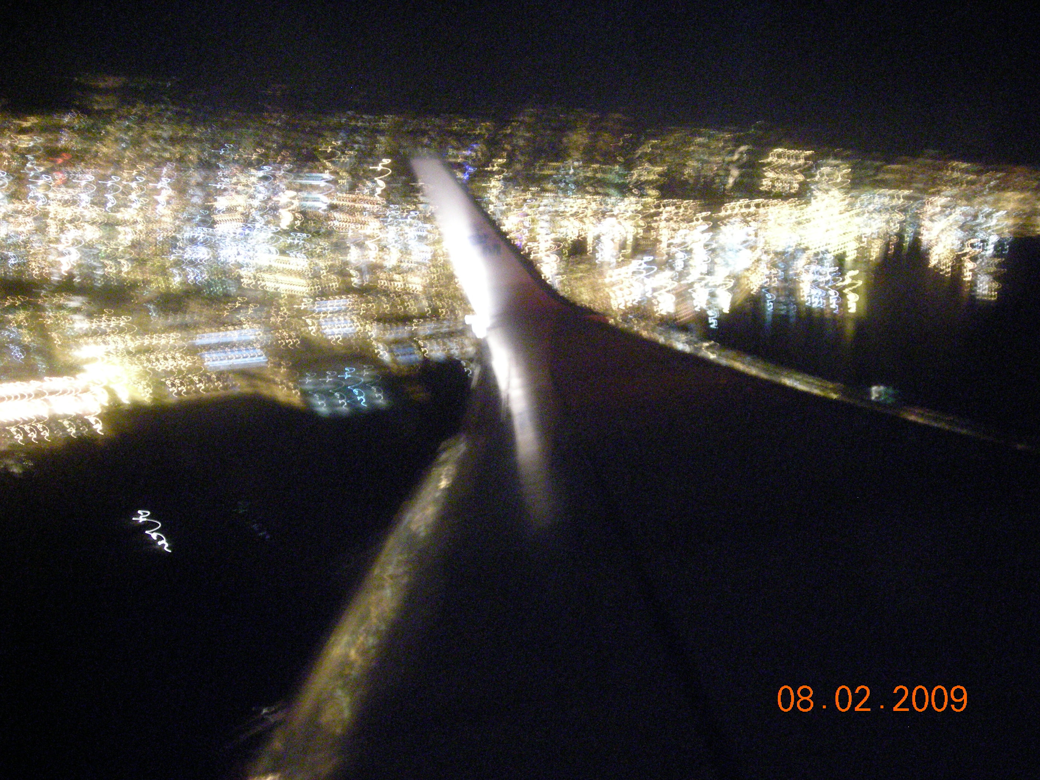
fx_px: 1142
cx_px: 520
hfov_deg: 49.0
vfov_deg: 37.7
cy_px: 390
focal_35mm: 38
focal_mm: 6.3
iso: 800
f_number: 3.2
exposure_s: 1
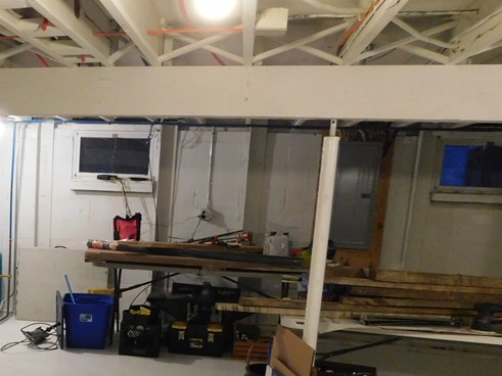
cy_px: 318
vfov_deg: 29.3
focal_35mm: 48
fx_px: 696
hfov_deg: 36.5
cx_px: 25
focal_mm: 4
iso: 400
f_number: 3
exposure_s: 1/30
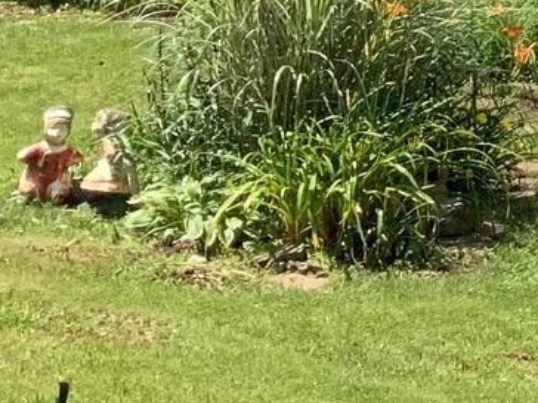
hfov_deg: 10.1
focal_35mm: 163
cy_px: -404
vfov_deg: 8.6
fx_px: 2533
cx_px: 1409
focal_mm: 3
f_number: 1.8
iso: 16
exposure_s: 1/1144
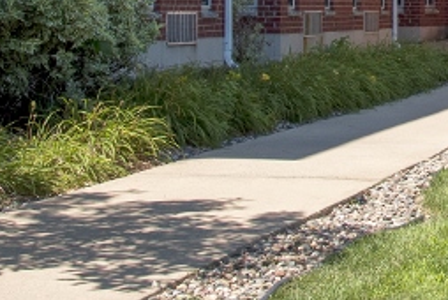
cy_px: -300
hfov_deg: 13.8
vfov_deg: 9.2
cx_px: 621
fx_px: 1757
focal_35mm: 141
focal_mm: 35
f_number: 9
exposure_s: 1/320
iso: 200
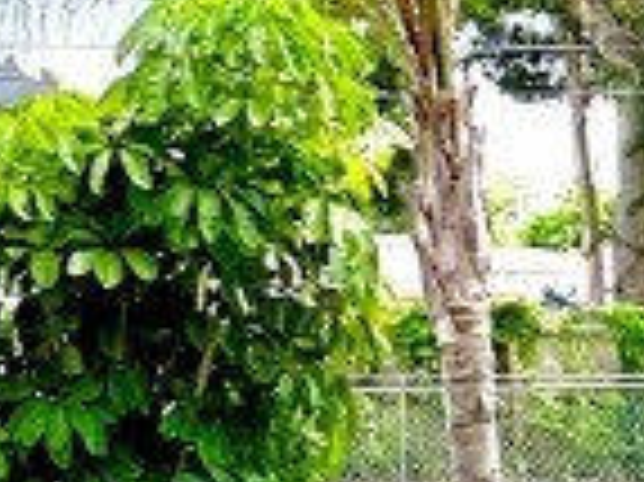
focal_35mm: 186
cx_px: -1288
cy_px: 59
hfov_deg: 8.8
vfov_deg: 8.0
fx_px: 3457
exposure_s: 1/2695
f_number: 1.5
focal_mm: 5.7
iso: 50
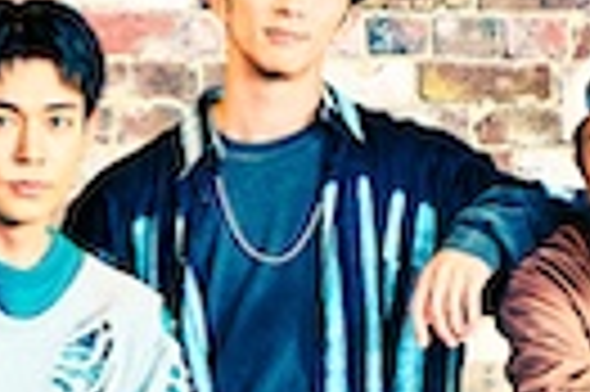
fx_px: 2995
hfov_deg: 10.7
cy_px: 565
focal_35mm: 183
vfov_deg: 7.4
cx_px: -378
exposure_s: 1/125
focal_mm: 24
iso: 800
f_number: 4
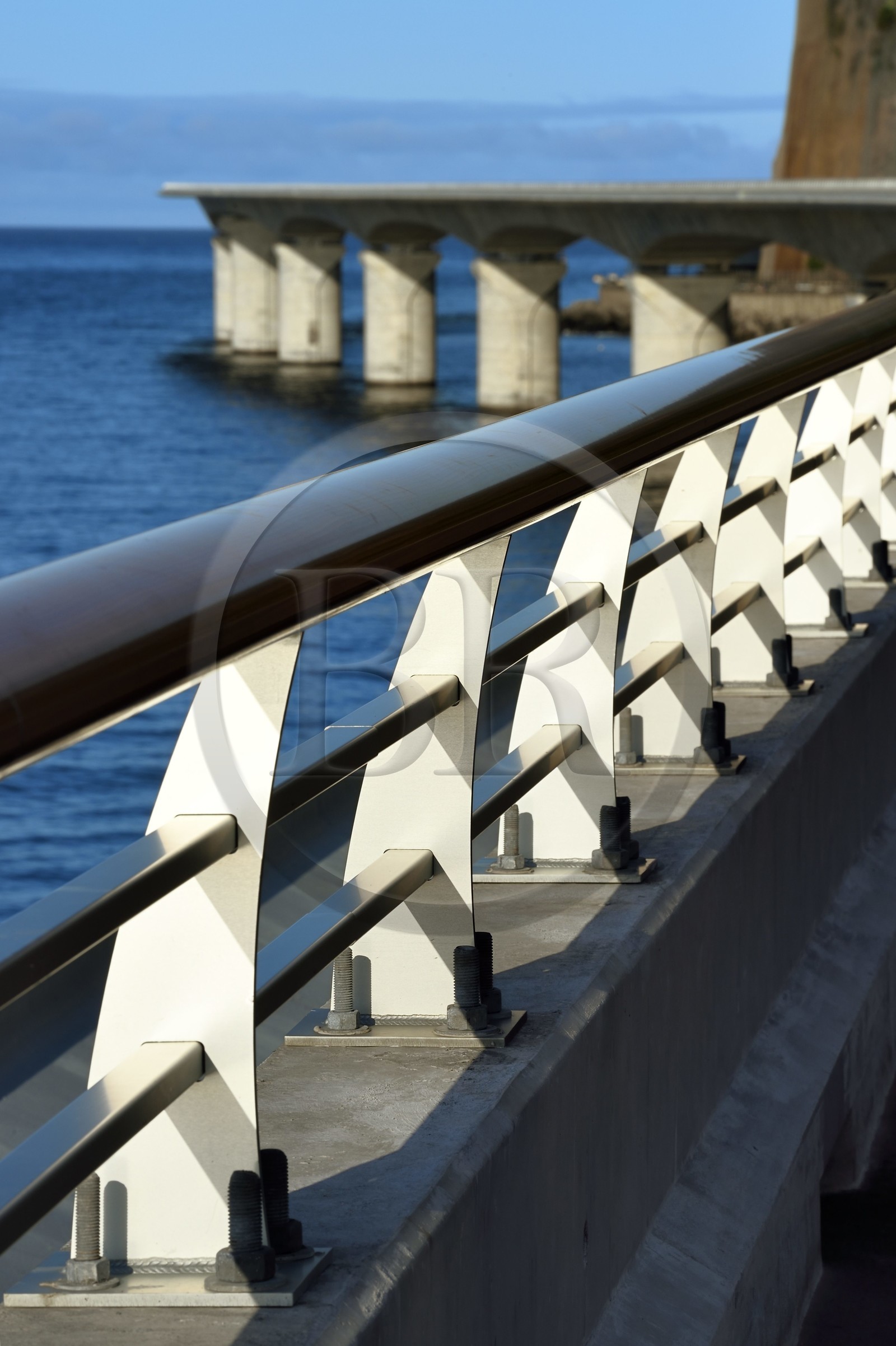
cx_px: 448
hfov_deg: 8.6
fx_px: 5980
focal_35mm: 160
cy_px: 673
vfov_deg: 12.8
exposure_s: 1/250
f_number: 18
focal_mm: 160
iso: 200
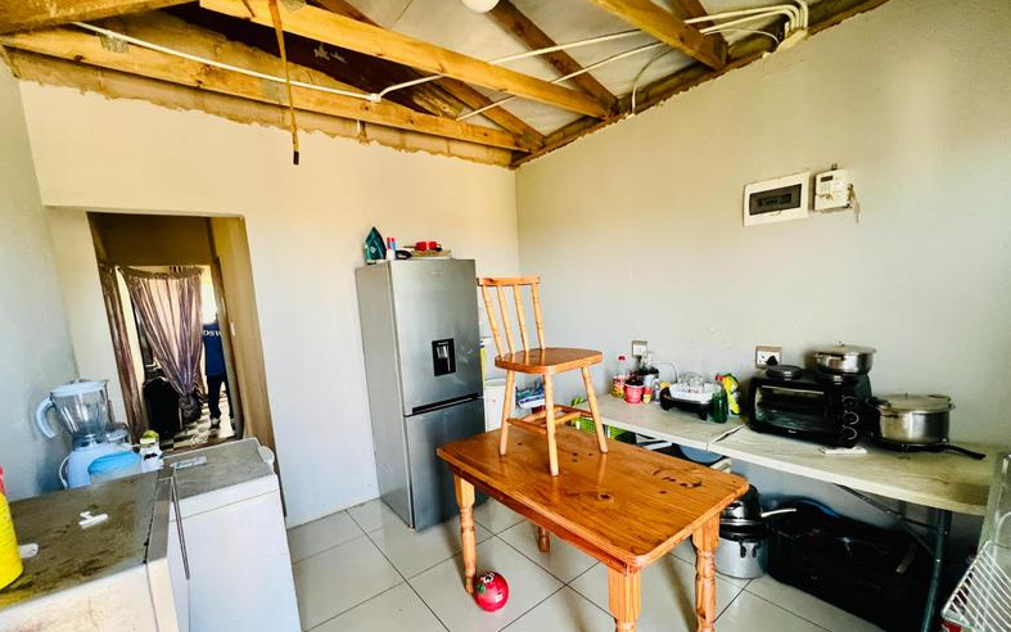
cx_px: 505
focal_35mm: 14
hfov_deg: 105.3
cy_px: 356
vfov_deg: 78.3
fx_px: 386
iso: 250
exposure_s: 1/64
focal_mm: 1.57
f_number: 1.8
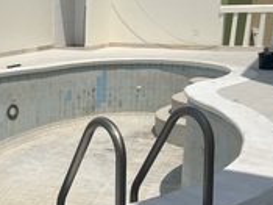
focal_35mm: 68
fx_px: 536
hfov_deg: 27.1
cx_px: 4
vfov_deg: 21.2
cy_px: 179
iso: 50
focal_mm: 5.7
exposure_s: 1/14286
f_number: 1.5
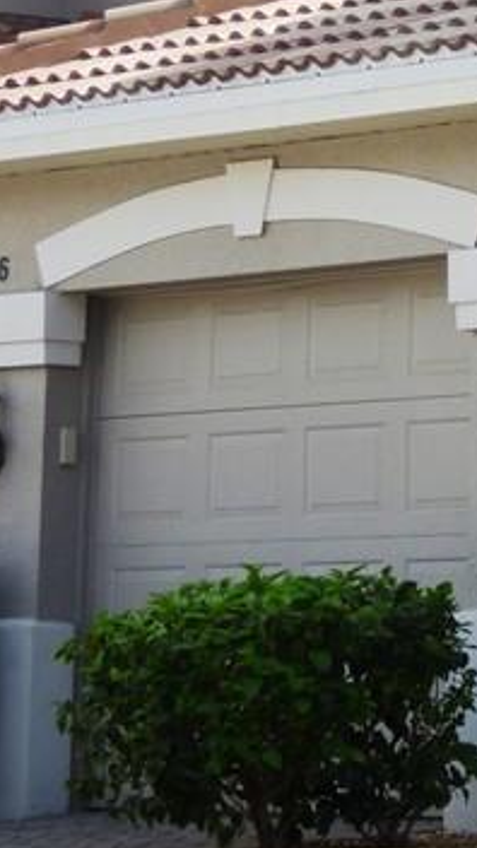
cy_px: 48
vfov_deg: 11.2
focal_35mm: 190
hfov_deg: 6.2
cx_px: 1034
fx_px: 4272
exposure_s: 1/640
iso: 100
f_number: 4.1
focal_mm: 10.77
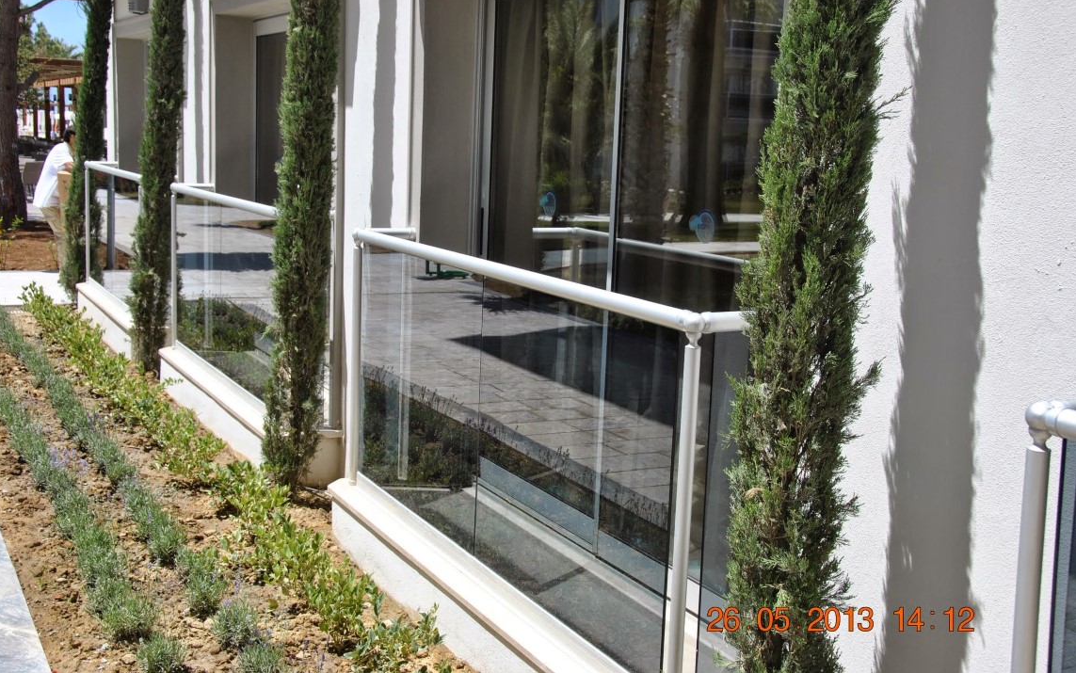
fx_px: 1261
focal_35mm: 43
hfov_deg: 46.2
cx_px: 537
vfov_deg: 29.9
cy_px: 312
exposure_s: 1/250
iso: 100
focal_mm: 28
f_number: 8
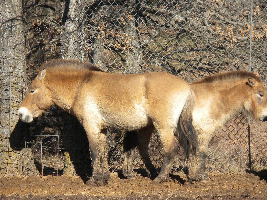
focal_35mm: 238
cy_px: 100
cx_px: 134
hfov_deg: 8.3
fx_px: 1836
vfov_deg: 6.2
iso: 87
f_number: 5.2
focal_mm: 42.1
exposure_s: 1/496
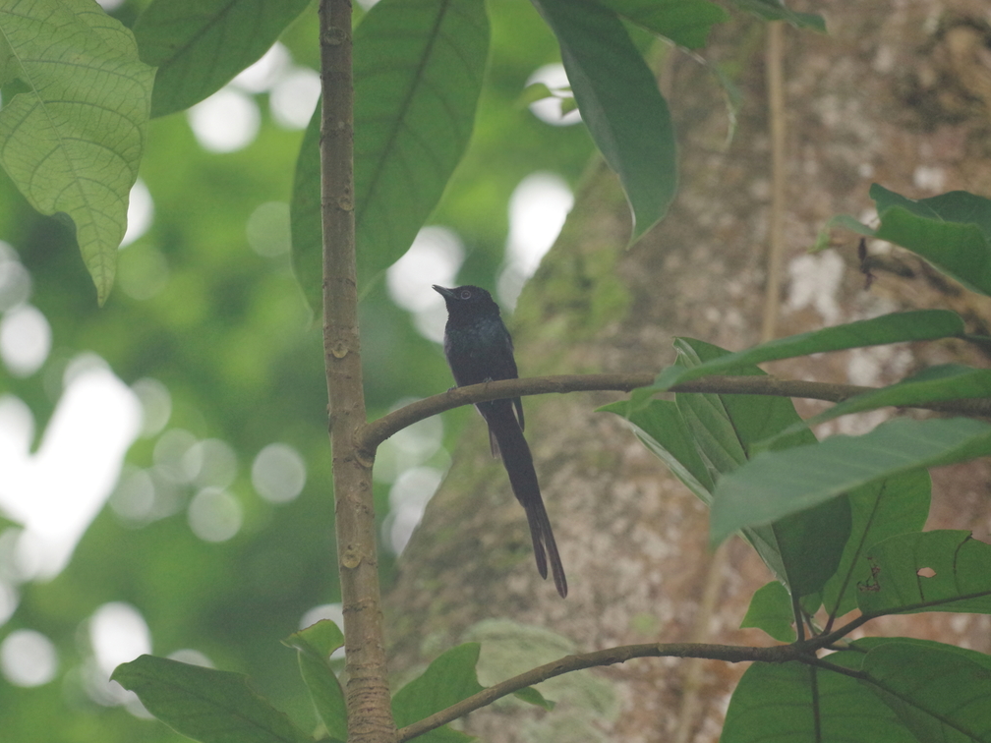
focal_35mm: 489
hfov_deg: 4.1
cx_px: 481
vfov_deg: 3.0
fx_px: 13999
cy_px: 372
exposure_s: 1/400
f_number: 4
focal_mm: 300
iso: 3200
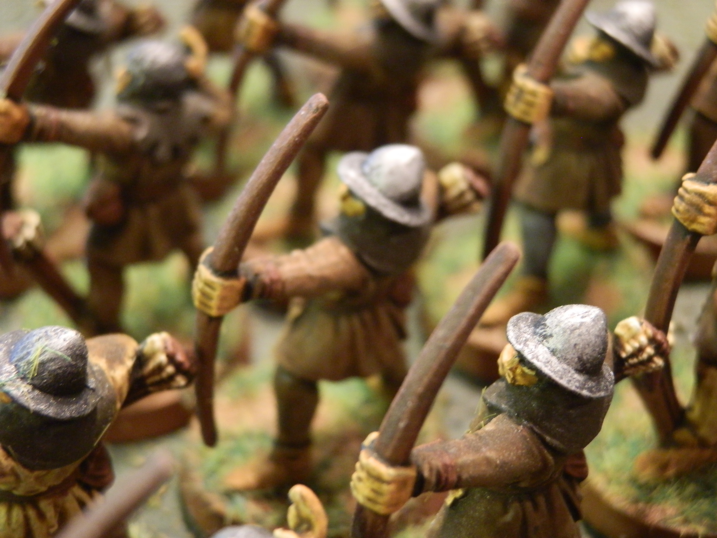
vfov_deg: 24.0
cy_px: 269
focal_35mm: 61
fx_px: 1263
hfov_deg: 31.7
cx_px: 358
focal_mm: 10.99
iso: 400
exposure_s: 1/8
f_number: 3.7
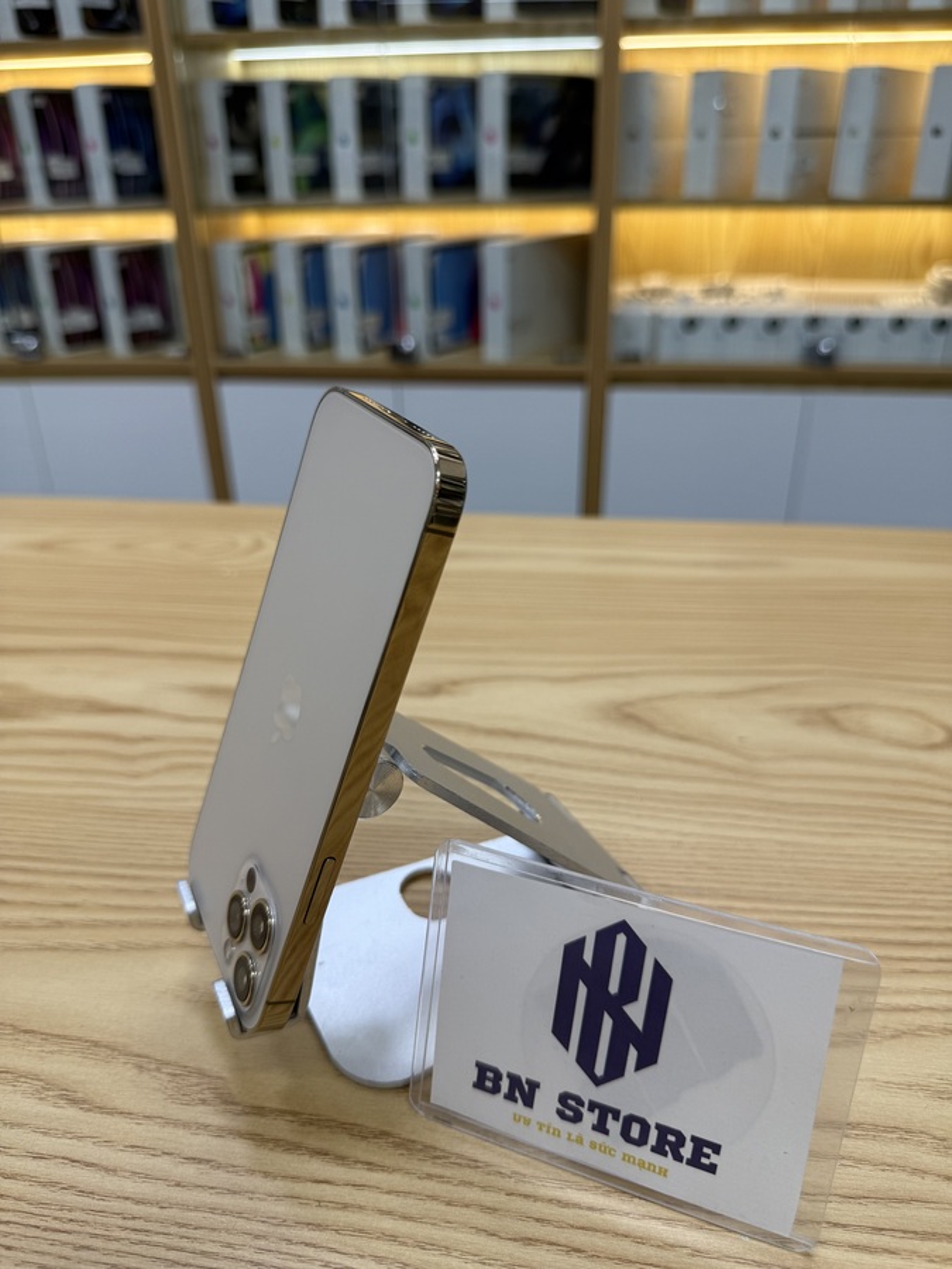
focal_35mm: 24
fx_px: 880
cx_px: 476
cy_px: 634
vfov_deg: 71.6
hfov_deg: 56.8
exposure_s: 1/124
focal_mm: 6.76
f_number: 1.78
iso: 50
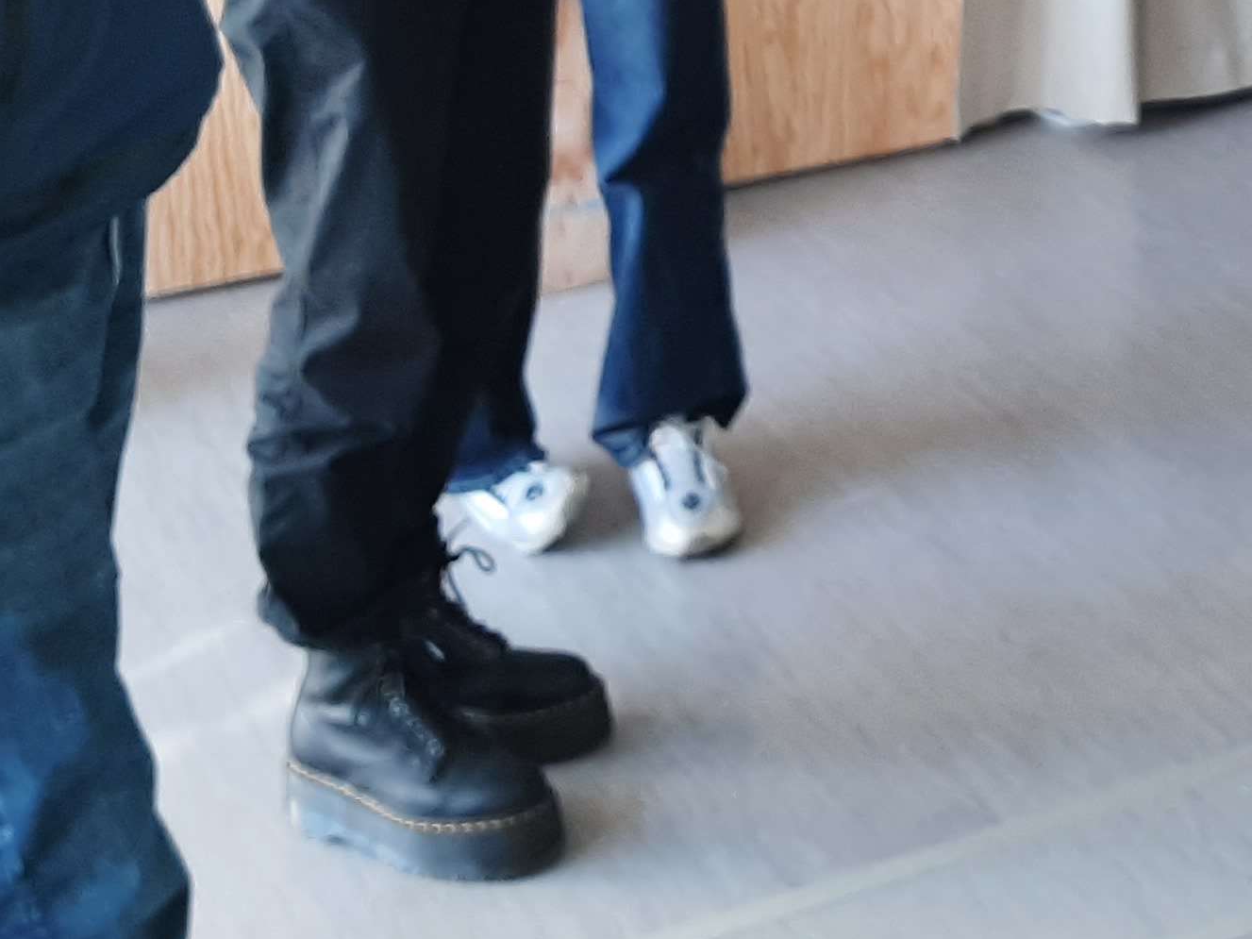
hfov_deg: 23.6
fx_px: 2857
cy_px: -372
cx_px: 1267
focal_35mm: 79
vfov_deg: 17.2
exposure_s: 1/50
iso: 40
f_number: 1.7
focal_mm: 3.93
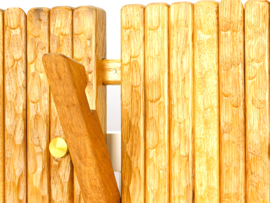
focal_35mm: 148
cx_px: 135
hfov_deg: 13.3
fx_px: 1154
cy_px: 102
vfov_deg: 10.0
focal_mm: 26.3
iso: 125
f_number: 5.1
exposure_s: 1/50
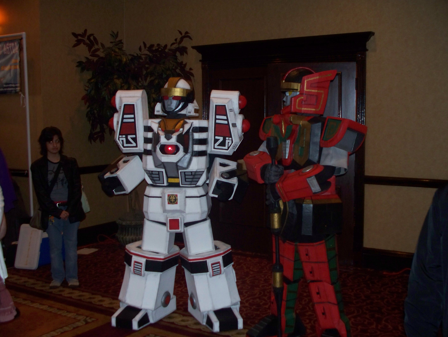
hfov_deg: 40.4
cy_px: 168
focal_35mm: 47
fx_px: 609
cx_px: 224
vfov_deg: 30.9
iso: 200
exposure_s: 1/30
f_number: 2.9
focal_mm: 9.86
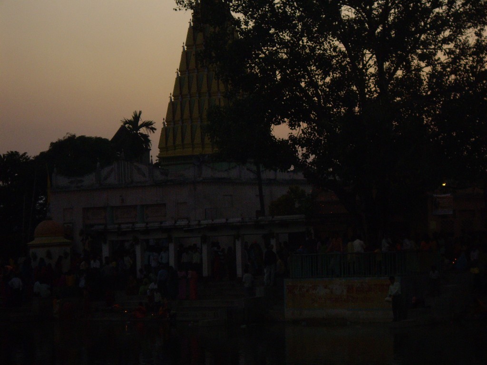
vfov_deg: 13.0
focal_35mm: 114
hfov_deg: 17.3
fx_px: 1604
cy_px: 182
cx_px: 244
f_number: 5.2
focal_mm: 18.6
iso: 200
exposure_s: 1/125
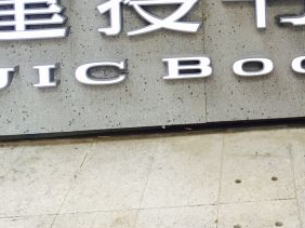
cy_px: -30
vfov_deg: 19.5
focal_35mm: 72
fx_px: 634
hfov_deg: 25.9
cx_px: 293
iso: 25
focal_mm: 4.15
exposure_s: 1/50
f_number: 2.2
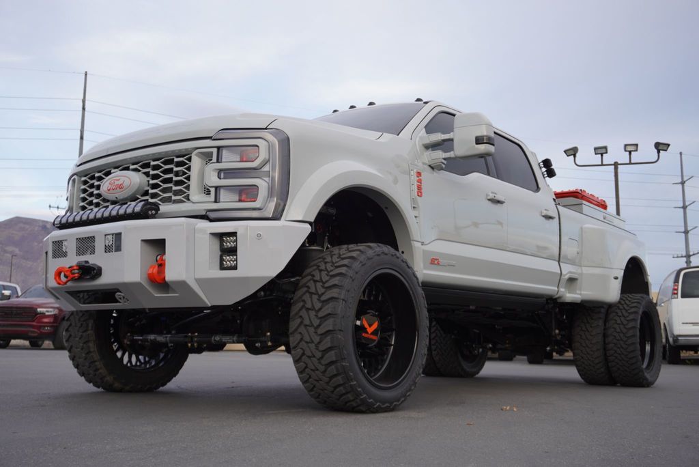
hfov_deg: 49.5
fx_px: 758
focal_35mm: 39
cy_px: 234
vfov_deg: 34.3
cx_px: 350
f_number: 5.6
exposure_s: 1/80
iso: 100
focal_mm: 26
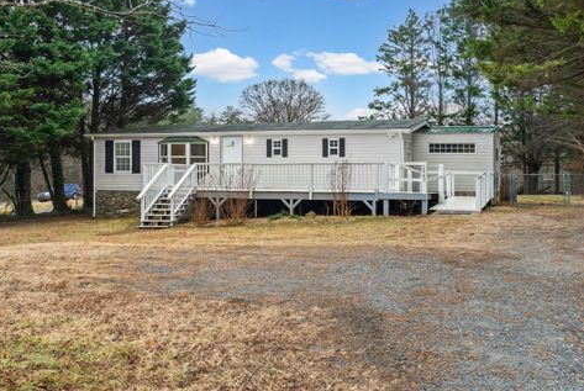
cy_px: 193
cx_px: 279
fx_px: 601
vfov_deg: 36.1
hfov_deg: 51.8
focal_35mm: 37
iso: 1250
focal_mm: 35
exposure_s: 1/20
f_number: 8
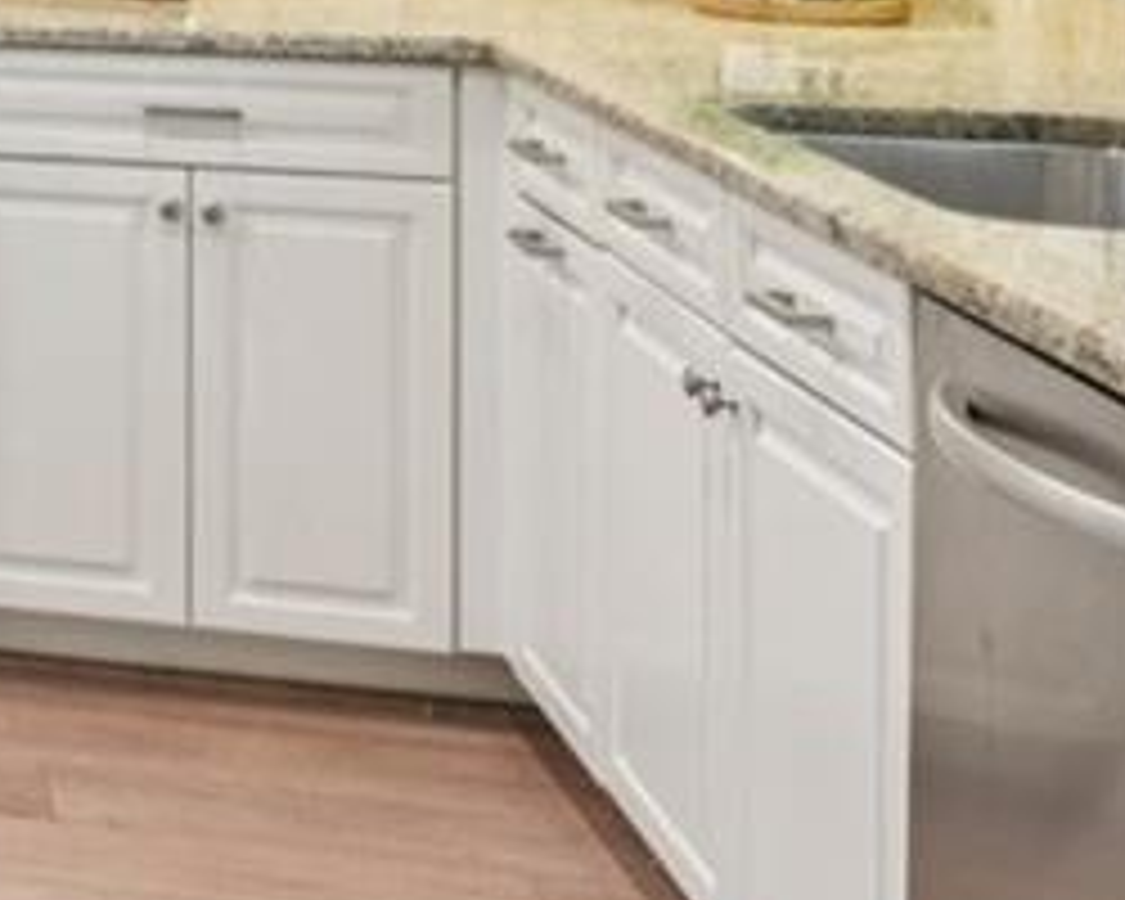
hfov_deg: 16.0
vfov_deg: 16.8
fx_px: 2797
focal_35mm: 84
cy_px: -385
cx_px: -1296
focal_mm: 14
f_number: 8
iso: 400
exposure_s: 1/30
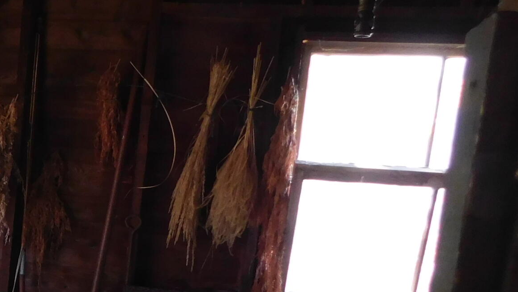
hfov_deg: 27.8
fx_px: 893
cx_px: -124
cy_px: 306
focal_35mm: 65
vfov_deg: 18.0
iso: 250
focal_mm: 4
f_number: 3
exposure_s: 1/30
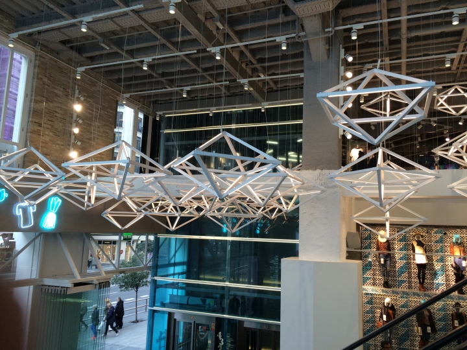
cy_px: 175
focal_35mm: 29
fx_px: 391
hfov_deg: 61.7
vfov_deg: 48.2
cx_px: 234
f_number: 2.2
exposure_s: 1/100
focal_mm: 4.15
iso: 64
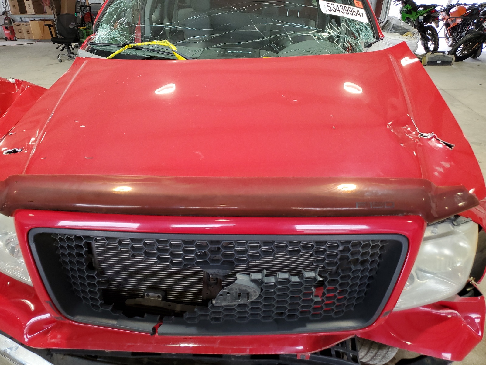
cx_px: 243
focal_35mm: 26
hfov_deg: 67.3
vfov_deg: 53.1
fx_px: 365
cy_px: 182
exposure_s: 1/120
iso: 61
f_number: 1.5
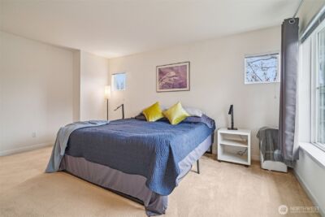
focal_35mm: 16
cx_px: 162
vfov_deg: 73.8
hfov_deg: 96.7
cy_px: 108
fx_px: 144
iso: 1600
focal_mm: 16
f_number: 8
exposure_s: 1/25
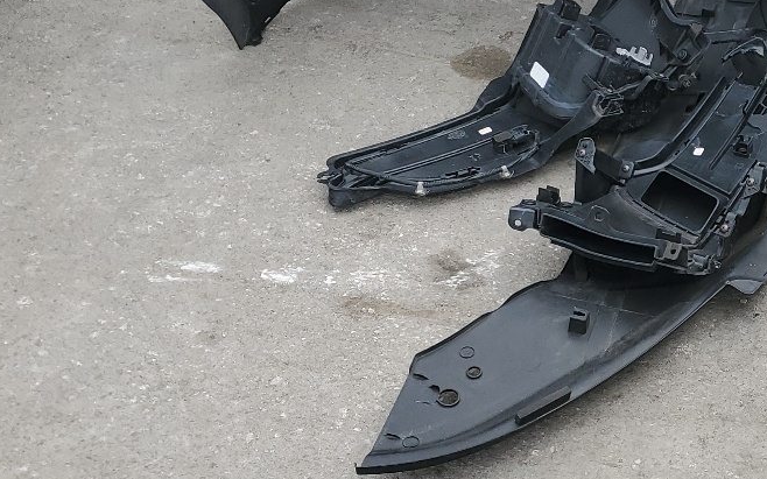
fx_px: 1400
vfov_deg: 19.3
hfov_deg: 29.2
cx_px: 717
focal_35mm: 67
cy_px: 357
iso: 50
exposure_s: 1/588
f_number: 1.5
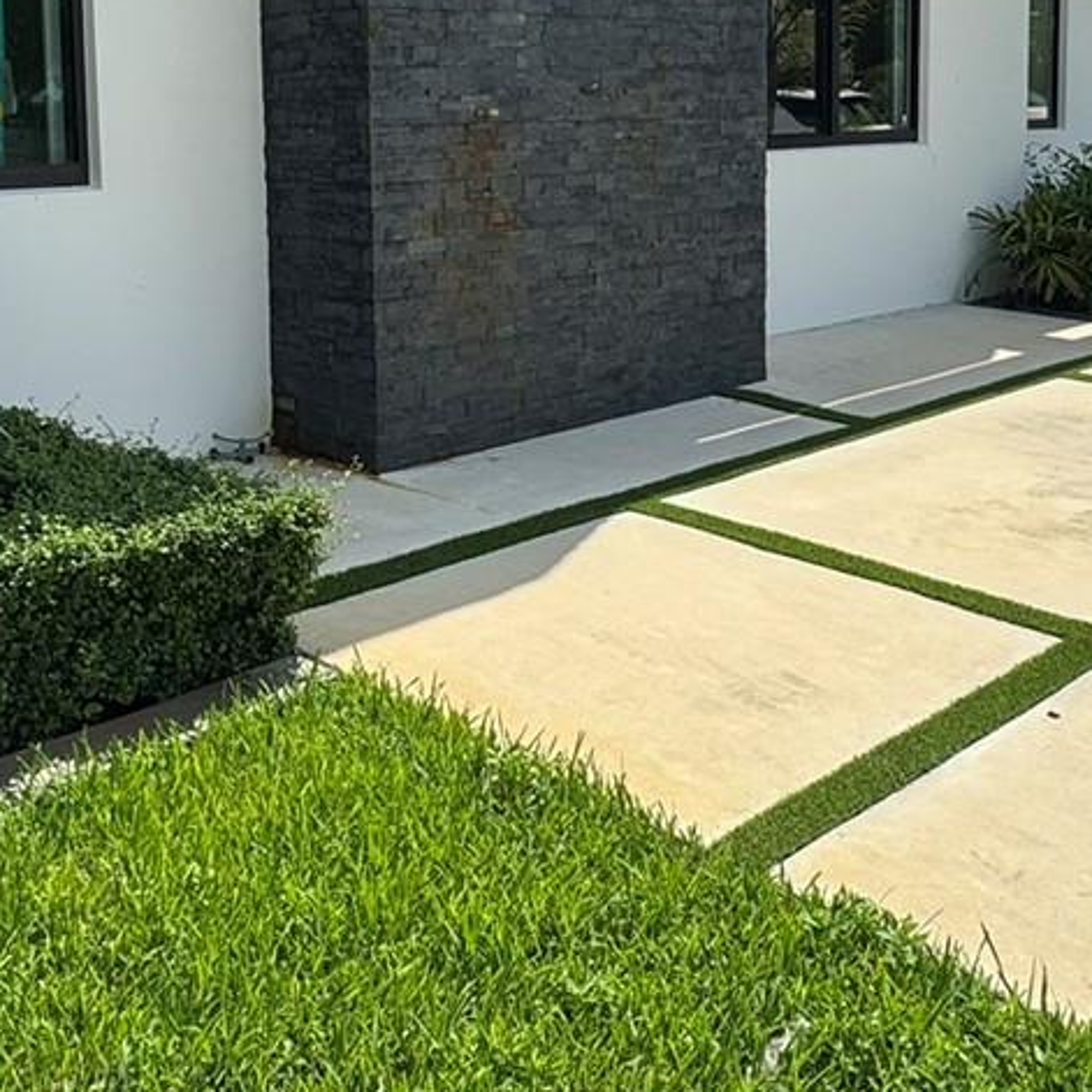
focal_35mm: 42
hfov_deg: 40.0
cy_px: 250
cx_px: 498
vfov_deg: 38.8
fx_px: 1499
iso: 50
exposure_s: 1/2208
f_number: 2.2
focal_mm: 2.22
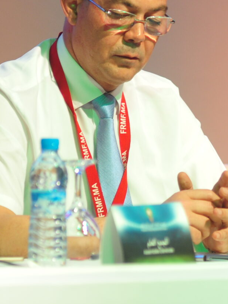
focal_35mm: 894
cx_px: 339
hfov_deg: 1.7
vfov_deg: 2.2
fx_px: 7849
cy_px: 133
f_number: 2.8
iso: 800
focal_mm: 300
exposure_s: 1/80
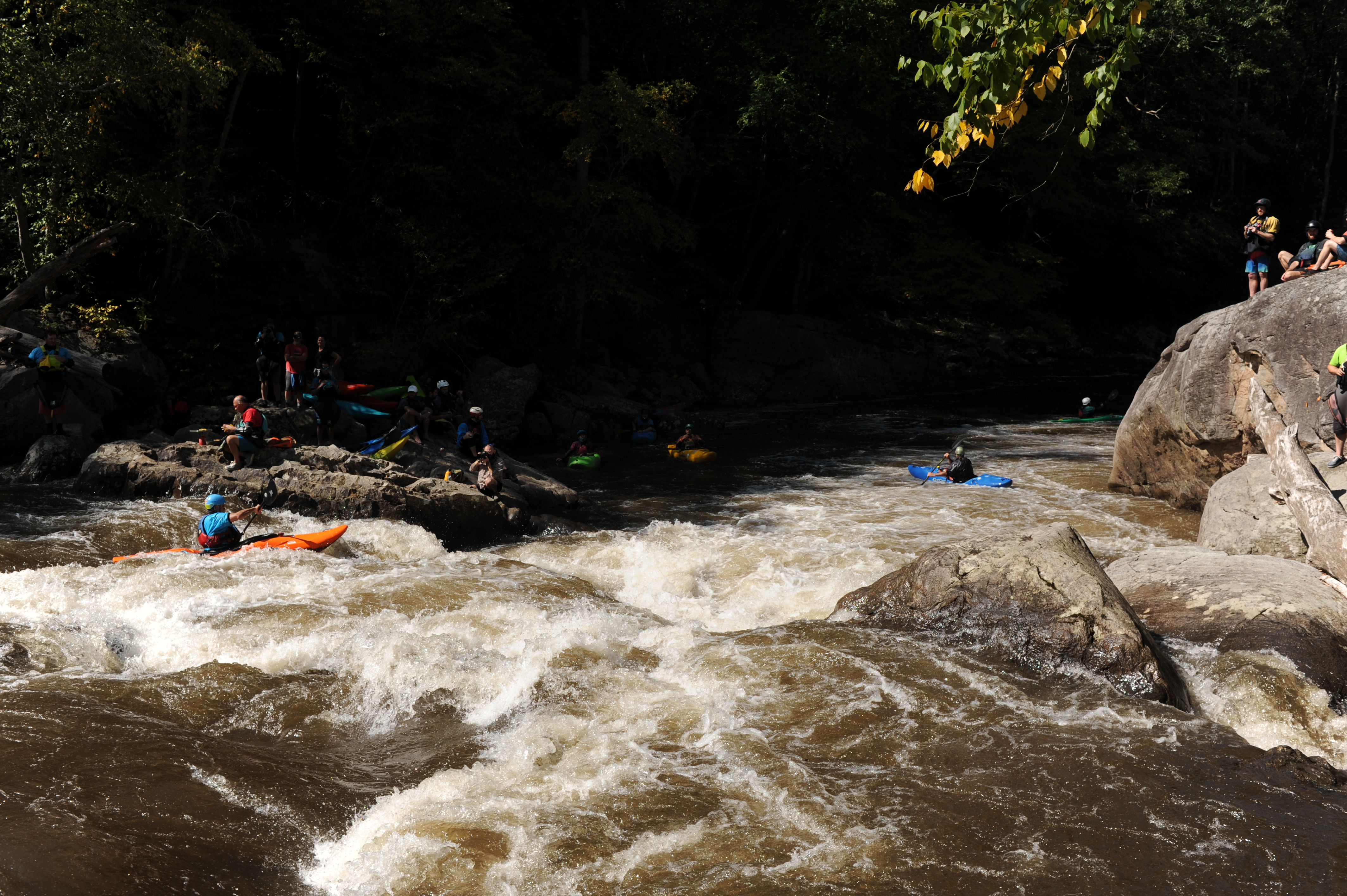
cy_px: 448
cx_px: 674
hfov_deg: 54.5
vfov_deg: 37.8
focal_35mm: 35
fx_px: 1309
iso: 250
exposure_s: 1/640
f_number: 9
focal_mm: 35
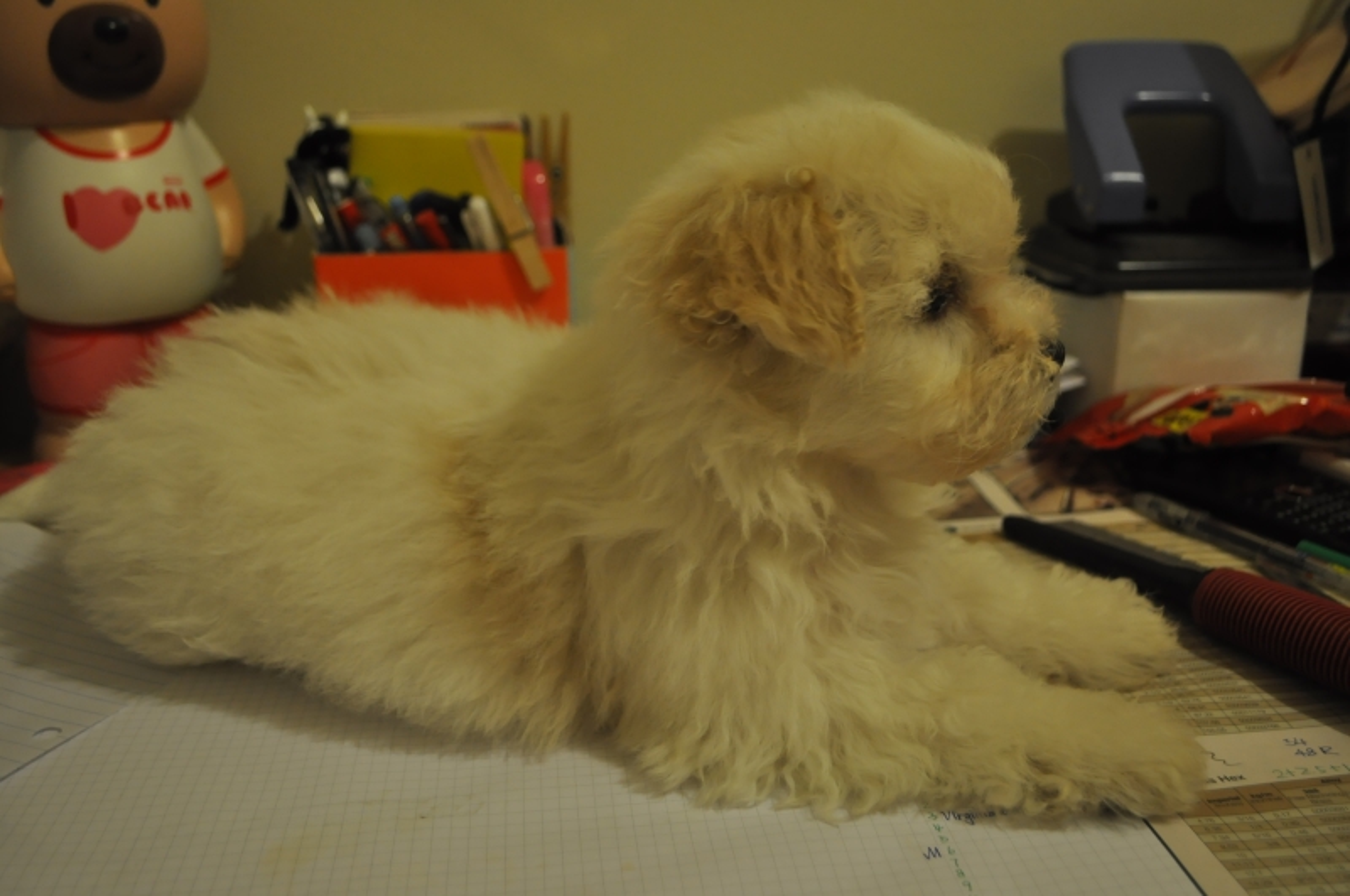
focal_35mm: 36
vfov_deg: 36.8
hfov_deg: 53.2
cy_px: 448
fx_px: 1348
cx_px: 675
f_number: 4
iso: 800
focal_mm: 24
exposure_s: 1/30
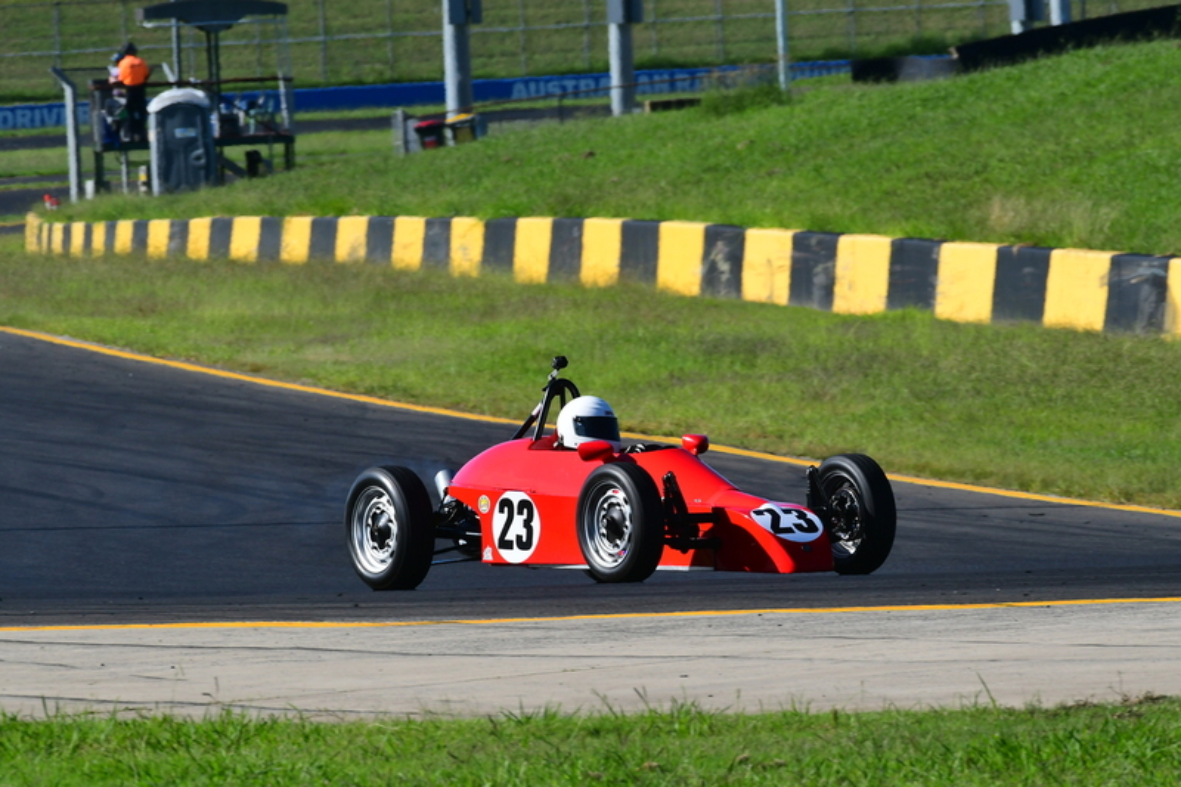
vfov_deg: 2.5
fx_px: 17710
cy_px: 394
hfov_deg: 3.8
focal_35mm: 540
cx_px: 590
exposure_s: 1/640
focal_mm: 360
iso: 500
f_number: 13
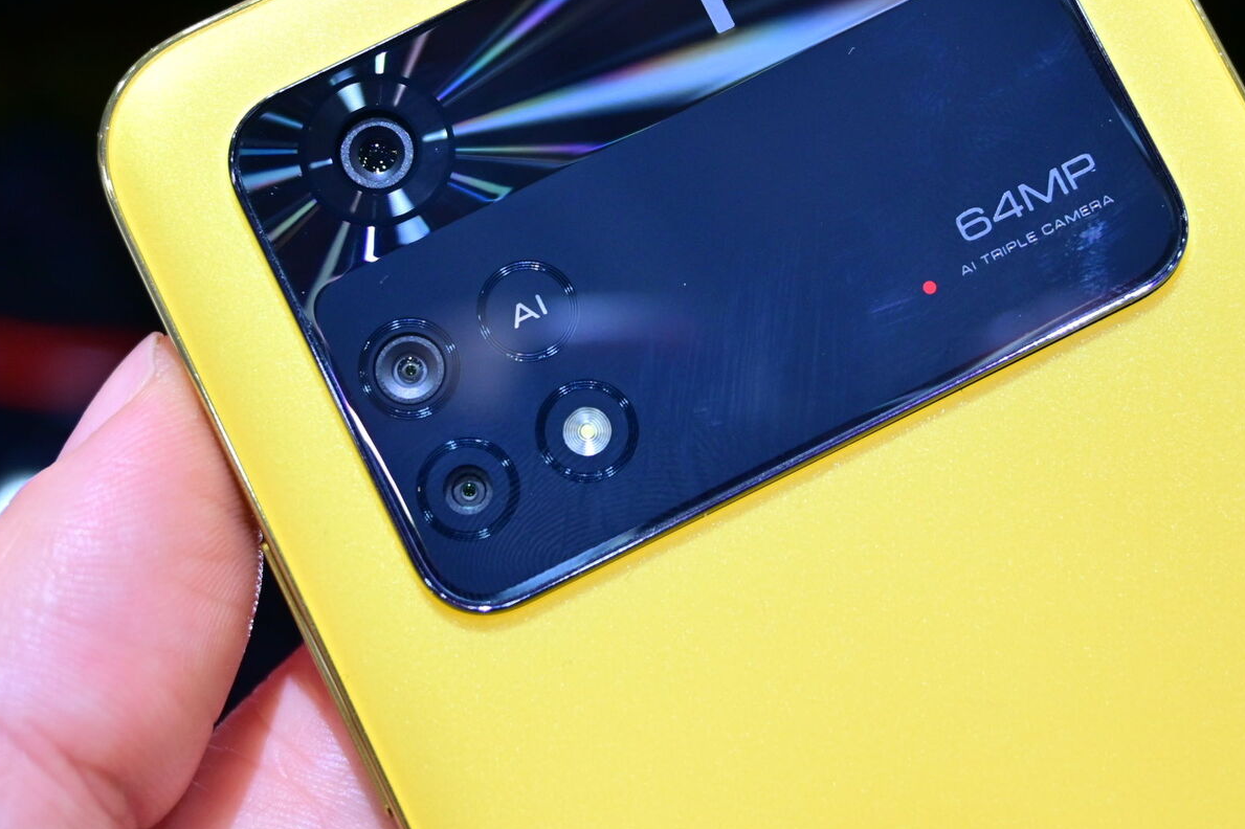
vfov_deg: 21.1
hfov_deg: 31.3
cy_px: 264
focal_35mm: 64
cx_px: 661
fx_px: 2220
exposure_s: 1/60
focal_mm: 26.5
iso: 250
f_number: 4.5
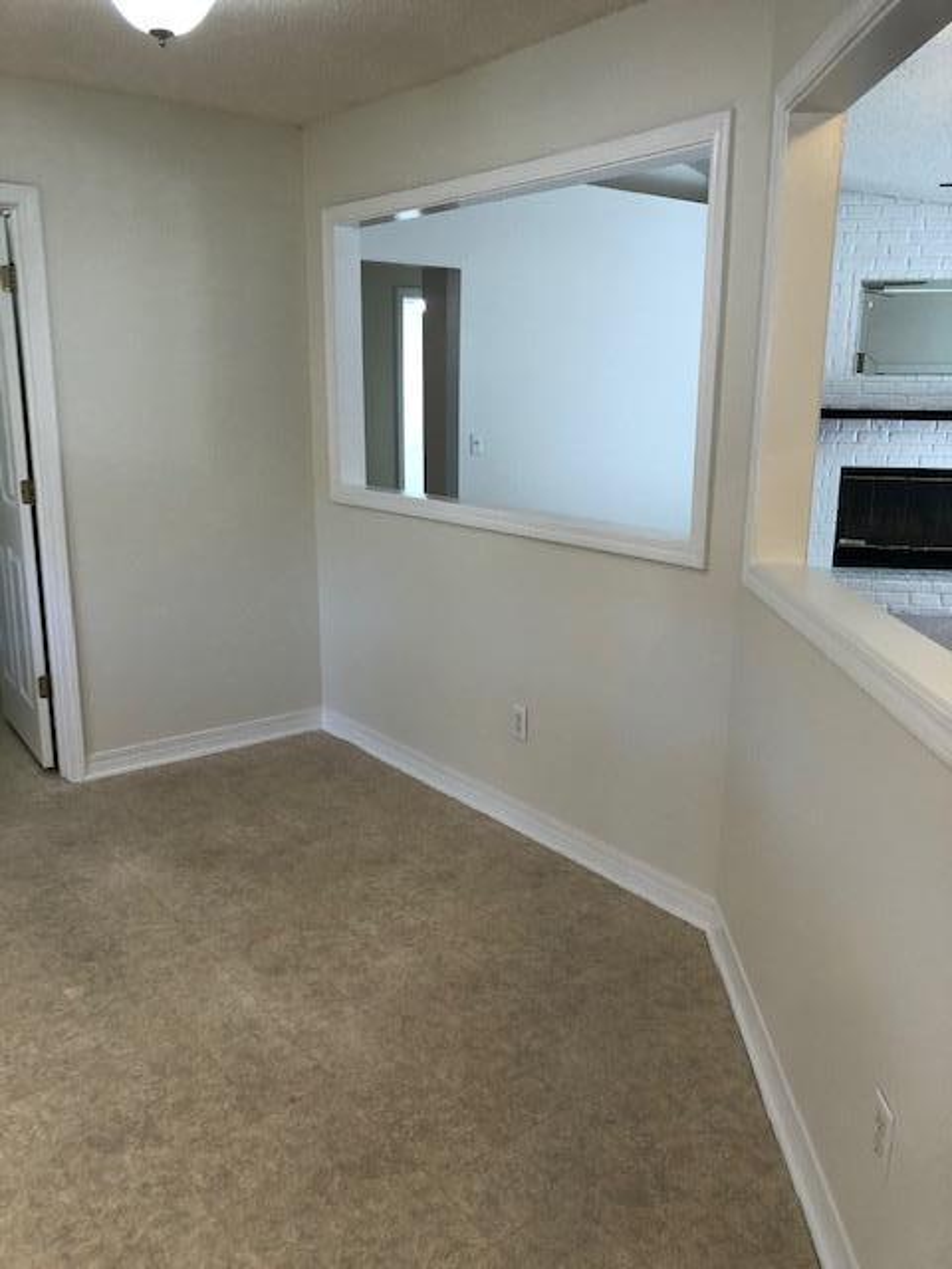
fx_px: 1027
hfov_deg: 49.7
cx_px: 476
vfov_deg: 63.4
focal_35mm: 28
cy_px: 634
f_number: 1.8
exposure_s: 1/30
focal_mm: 3.99
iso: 40
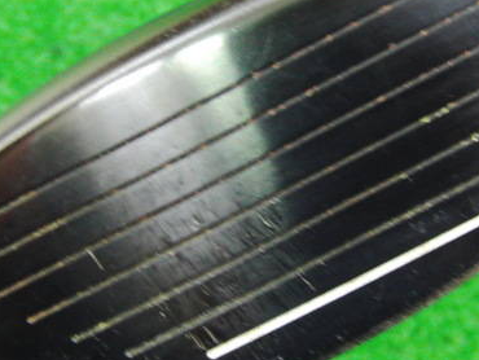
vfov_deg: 22.9
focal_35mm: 64
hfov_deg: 30.2
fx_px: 886
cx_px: 284
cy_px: 150
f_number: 3.6
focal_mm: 6.42
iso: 400
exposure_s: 1/13
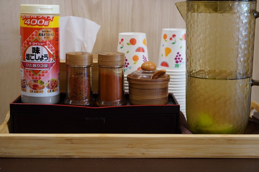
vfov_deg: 20.9
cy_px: 74
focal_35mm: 65
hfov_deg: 31.0
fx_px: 468
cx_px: 137
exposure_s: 1/40
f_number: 4
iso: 640
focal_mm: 55
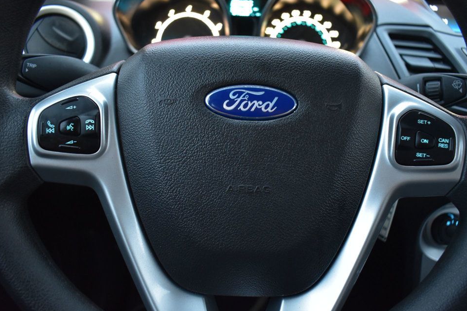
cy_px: 158
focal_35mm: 29
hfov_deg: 63.6
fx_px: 376
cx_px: 249
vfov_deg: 44.9
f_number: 3.5
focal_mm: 18
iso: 1600
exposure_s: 1/10
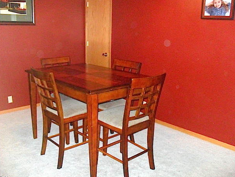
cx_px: 114
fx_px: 251
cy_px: 88
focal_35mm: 37
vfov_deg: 38.7
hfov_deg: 50.1
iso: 640
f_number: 3
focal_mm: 6.3
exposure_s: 1/45
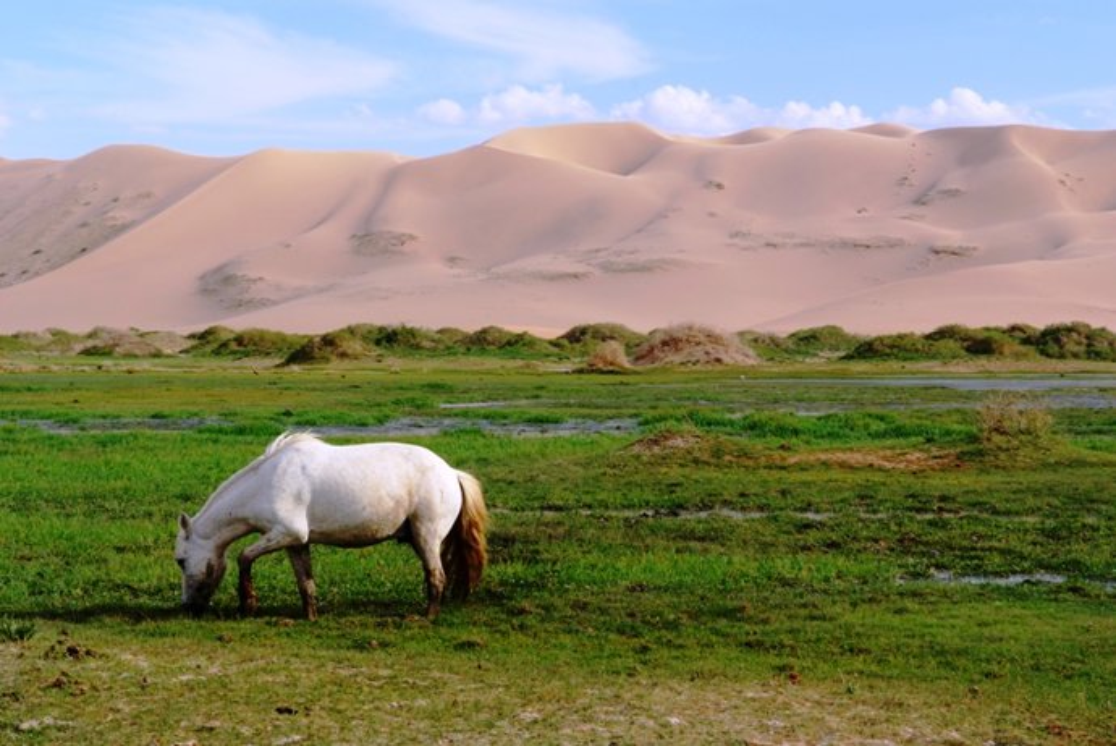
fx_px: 2575
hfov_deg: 24.5
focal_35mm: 83
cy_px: 373
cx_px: 558
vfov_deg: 16.5
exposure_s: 1/80
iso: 100
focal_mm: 55
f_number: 14
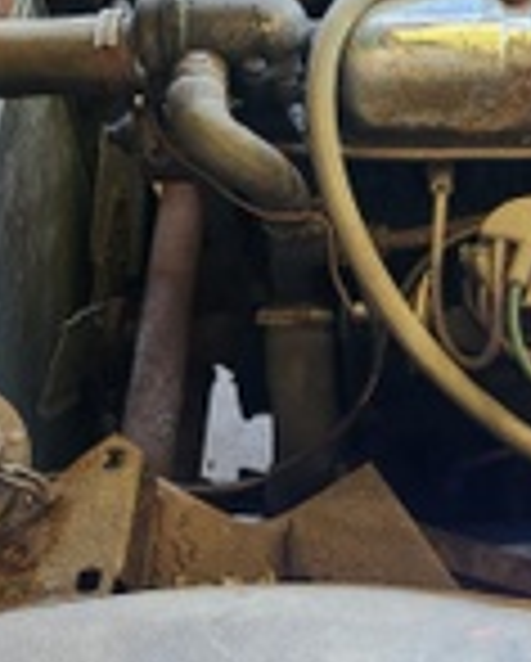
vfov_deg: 28.1
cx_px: 590
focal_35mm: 67
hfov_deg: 21.6
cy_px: 216
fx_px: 1313
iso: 640
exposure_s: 1/24
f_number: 1.8
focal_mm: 5.4
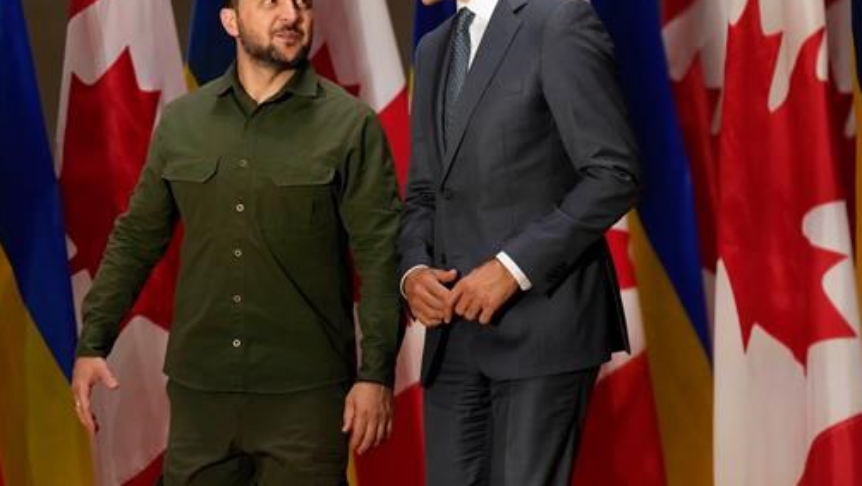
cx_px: 390
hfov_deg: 8.1
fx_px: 6106
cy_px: 171
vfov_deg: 4.6
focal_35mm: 267
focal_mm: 197
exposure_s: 1/250
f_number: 4.5
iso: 3200
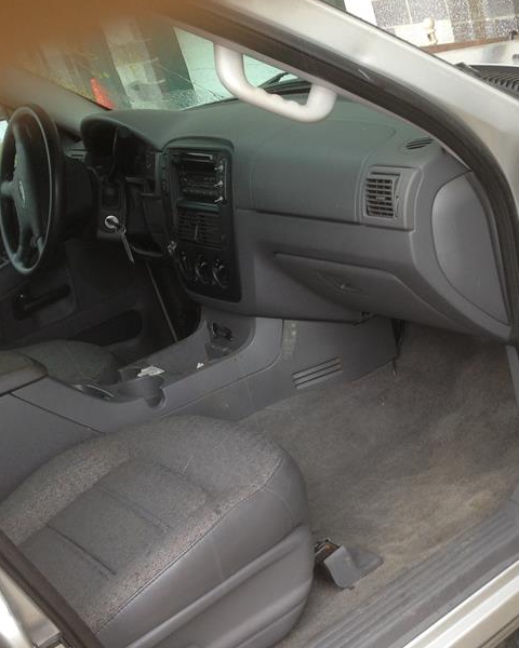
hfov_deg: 26.8
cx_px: 447
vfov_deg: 34.1
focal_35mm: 55
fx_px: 1056
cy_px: 372
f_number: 2.4
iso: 50
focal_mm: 4.13
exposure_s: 1/126
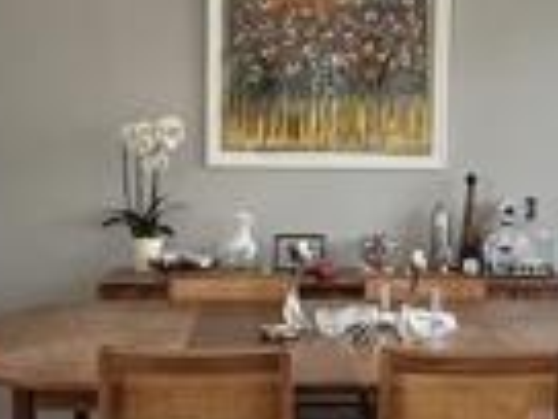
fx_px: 983
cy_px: 226
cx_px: 332
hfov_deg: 31.6
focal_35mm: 61
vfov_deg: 24.0
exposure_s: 1/120
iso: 200
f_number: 1.8
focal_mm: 1.57
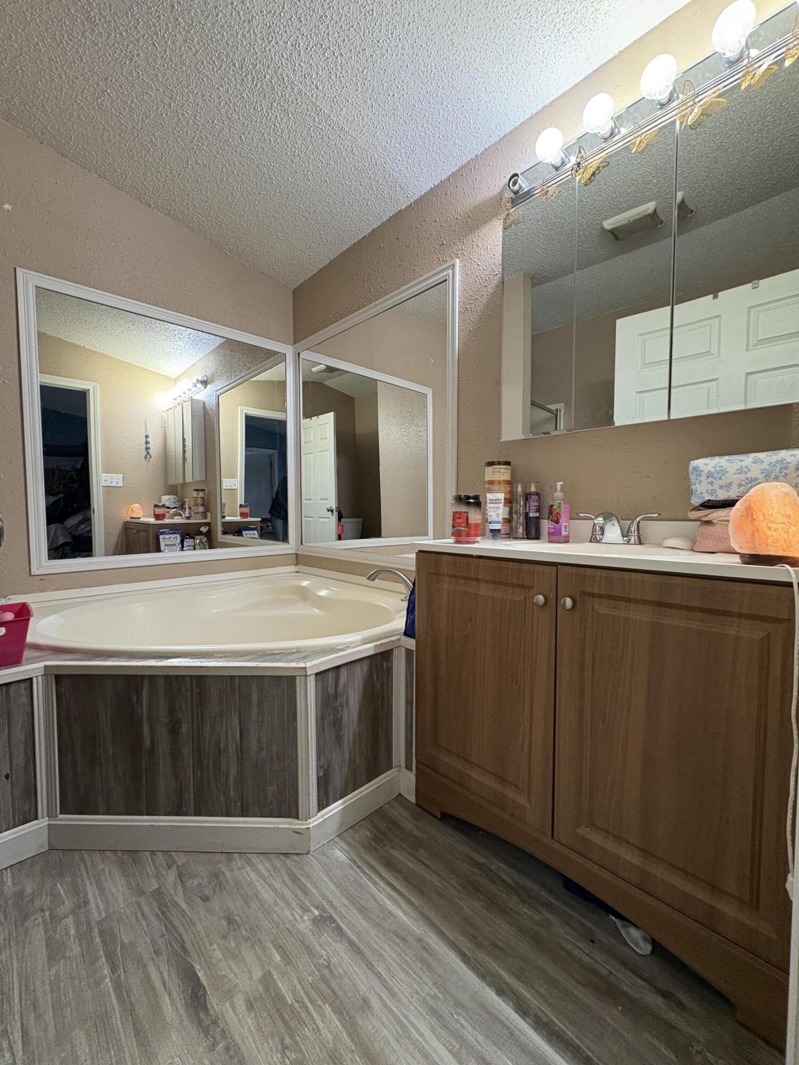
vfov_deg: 102.1
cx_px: 400
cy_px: 532
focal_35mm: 14
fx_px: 431
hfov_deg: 85.7
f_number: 2.2
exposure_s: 1/60
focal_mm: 2.22
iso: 320
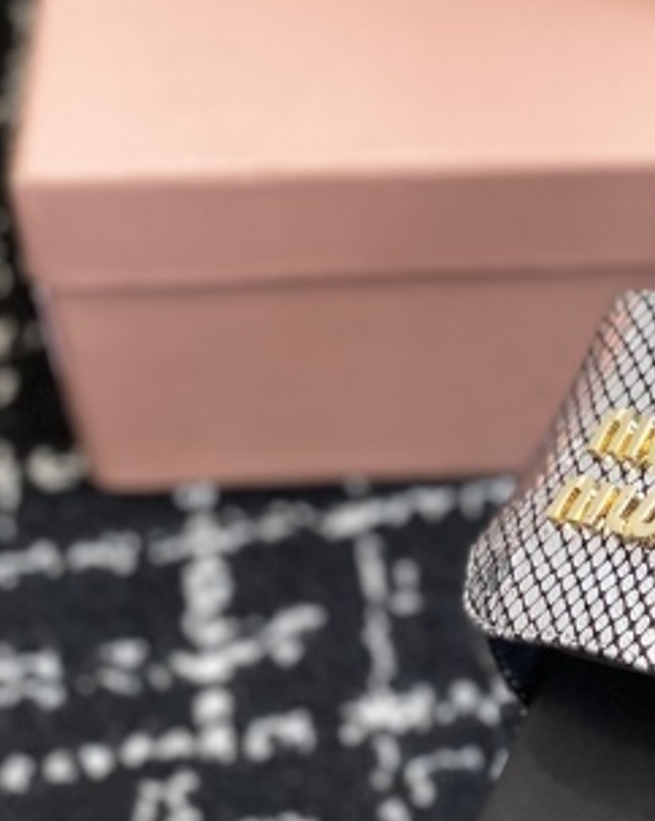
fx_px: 3250
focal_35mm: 134
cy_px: 27
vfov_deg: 14.2
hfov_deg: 11.3
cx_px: 725
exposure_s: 1/122
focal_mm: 6
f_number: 2
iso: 100
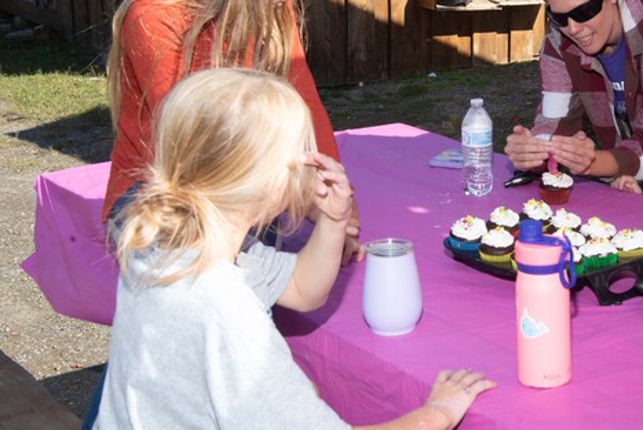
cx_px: 547
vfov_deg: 18.9
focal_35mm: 72
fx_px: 1287
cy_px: 127
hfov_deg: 27.3
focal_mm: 42
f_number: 16
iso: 320
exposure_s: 1/200
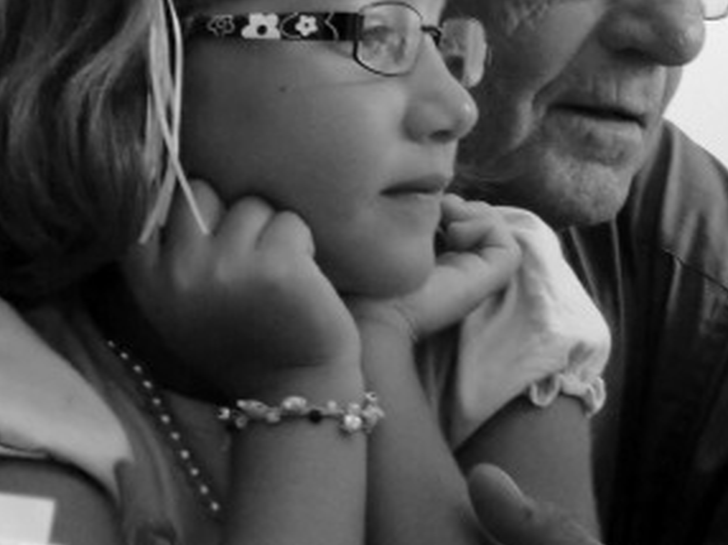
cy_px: 93
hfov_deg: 13.8
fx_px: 2963
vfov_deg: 10.5
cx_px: 769
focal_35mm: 141
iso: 400
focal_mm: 11.2
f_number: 4.2
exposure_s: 1/50
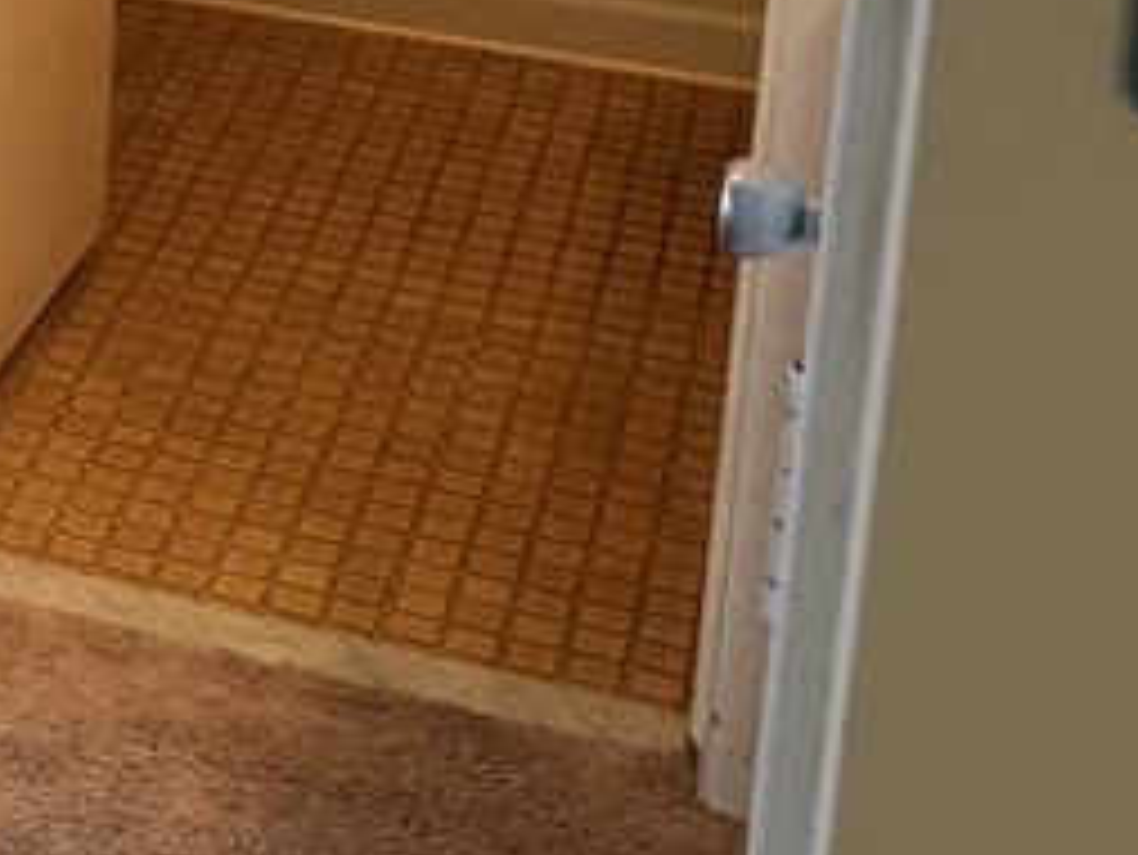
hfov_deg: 16.3
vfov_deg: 14.3
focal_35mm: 97
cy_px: -396
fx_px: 3190
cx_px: -1030
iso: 160
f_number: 1.78
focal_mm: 6.76
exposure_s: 1/120
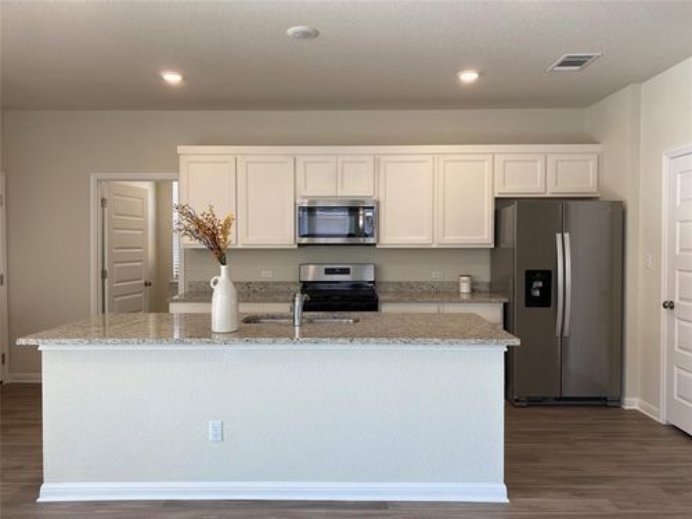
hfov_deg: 67.3
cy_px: 260
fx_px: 520
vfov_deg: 53.1
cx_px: 346
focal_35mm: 26
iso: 80
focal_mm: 4.25
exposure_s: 1/120
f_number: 1.8
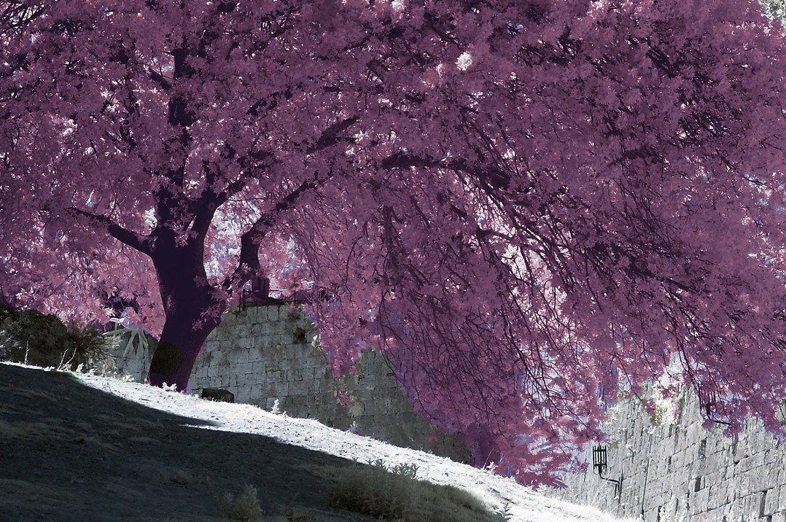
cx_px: 477
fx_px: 3642
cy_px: 14
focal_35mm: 167
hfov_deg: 12.3
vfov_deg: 8.2
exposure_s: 1/200
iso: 200
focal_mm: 50
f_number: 8
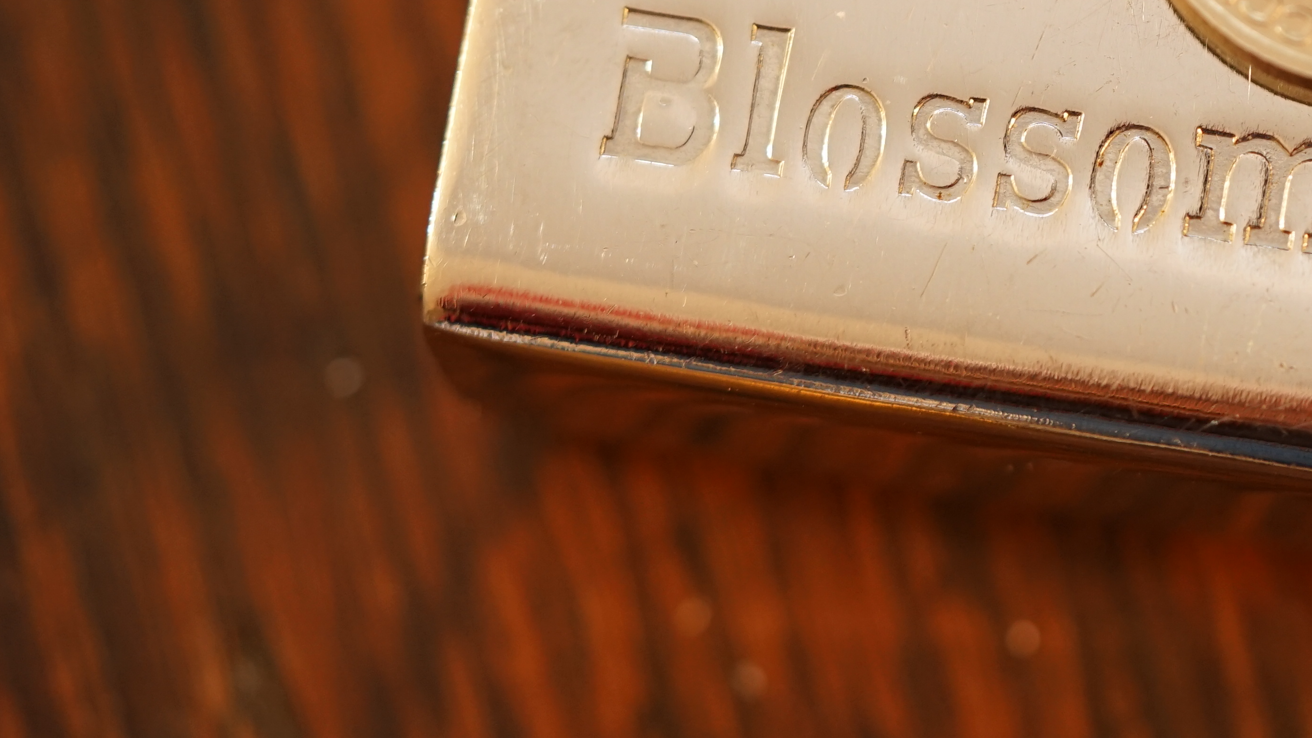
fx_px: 7097
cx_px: 1353
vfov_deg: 5.9
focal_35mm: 204
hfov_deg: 10.5
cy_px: -61
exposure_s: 1/100
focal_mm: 90
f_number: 2.8
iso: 800
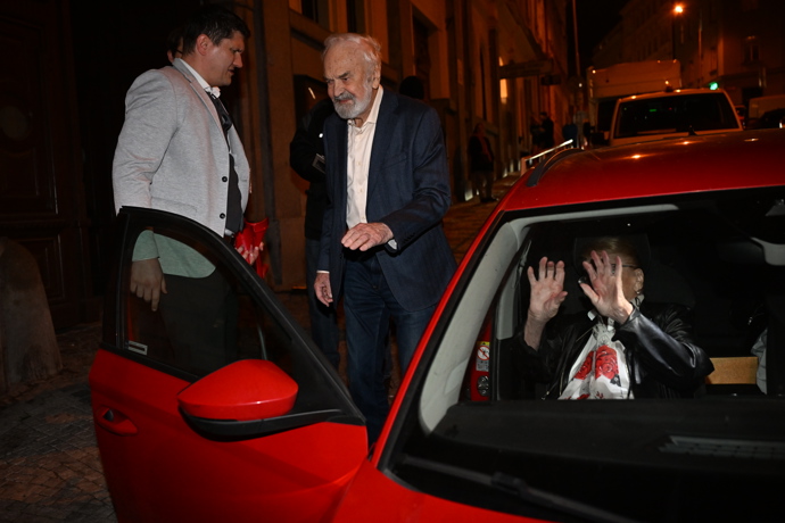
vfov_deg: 40.0
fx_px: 720
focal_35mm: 33
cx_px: 392
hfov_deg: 57.2
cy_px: 262
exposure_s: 1/80
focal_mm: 33
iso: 4000
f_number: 3.5
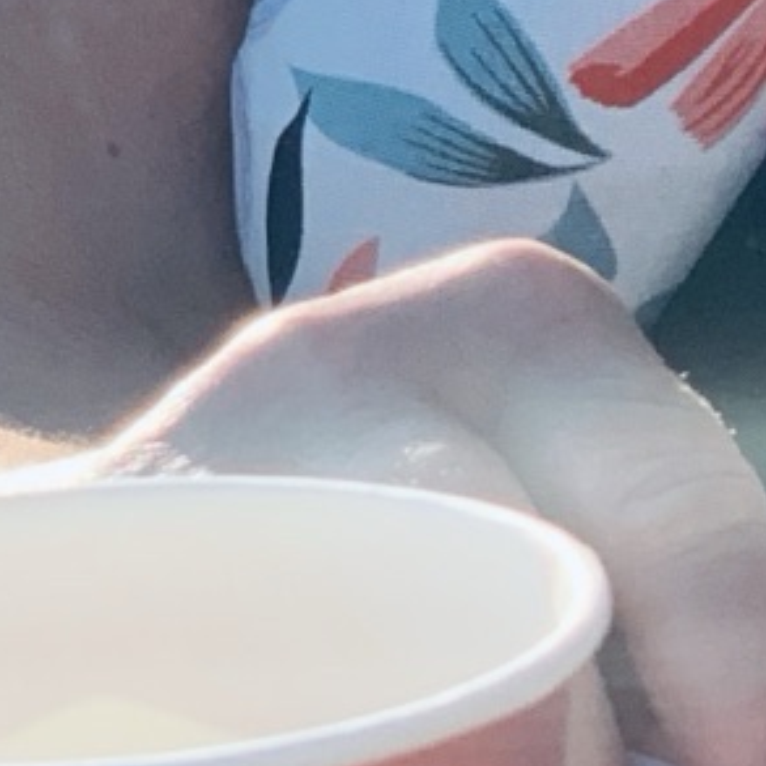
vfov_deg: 6.1
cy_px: -711
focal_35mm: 282
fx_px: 7060
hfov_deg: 6.1
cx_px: 1375
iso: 16
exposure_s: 1/695
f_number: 2.4
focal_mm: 6
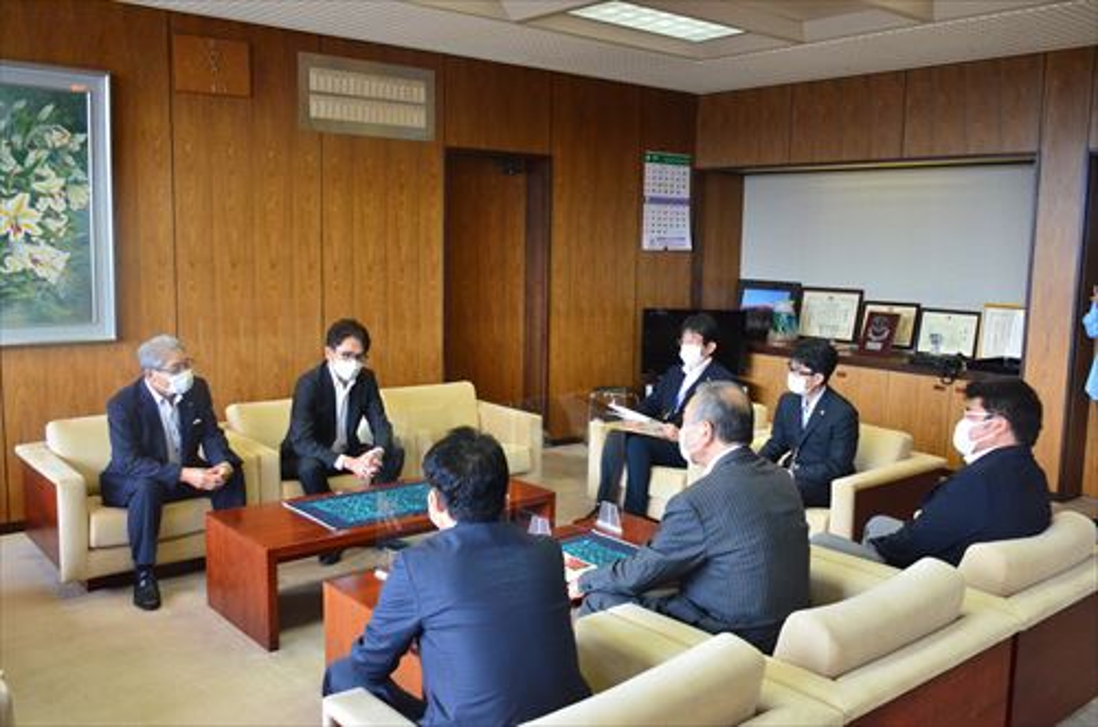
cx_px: 549
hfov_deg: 59.6
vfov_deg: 41.5
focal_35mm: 32
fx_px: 959
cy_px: 364
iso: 2500
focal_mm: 21
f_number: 5
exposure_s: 1/250
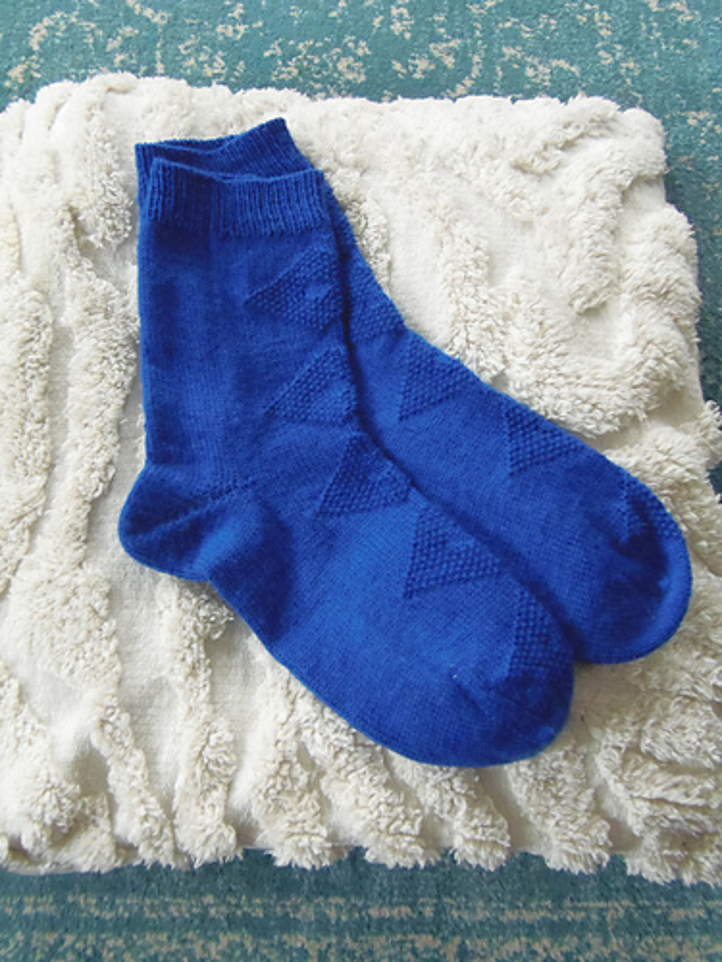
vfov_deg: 52.6
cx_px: 361
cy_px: 481
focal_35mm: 35
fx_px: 973
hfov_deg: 40.7
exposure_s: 1/10
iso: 400
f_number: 3.4
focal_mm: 6.5
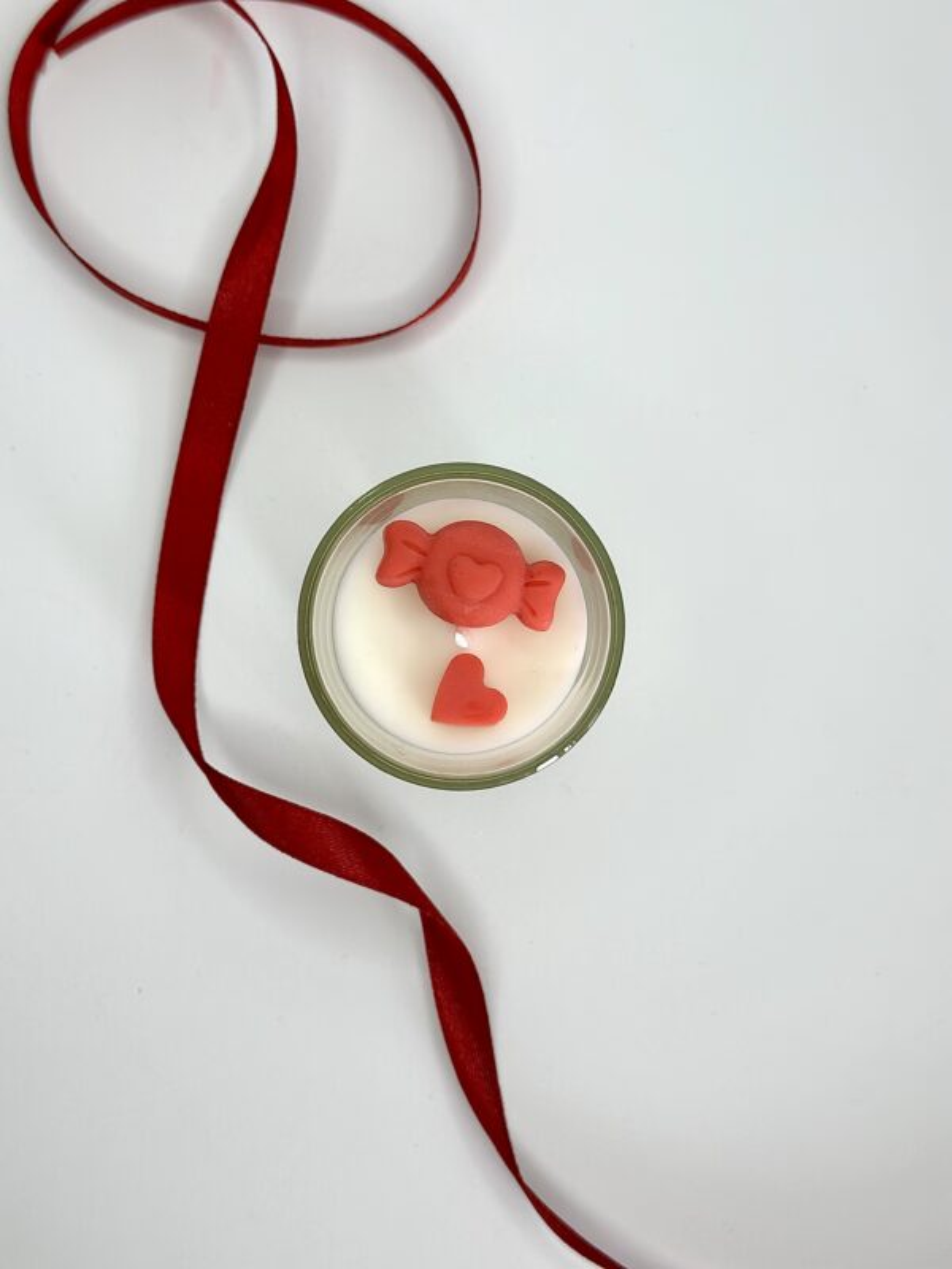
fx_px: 1760
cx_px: 476
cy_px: 634
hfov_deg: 30.3
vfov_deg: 39.7
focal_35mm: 48
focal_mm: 6.86
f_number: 1.78
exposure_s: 1/225
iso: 80
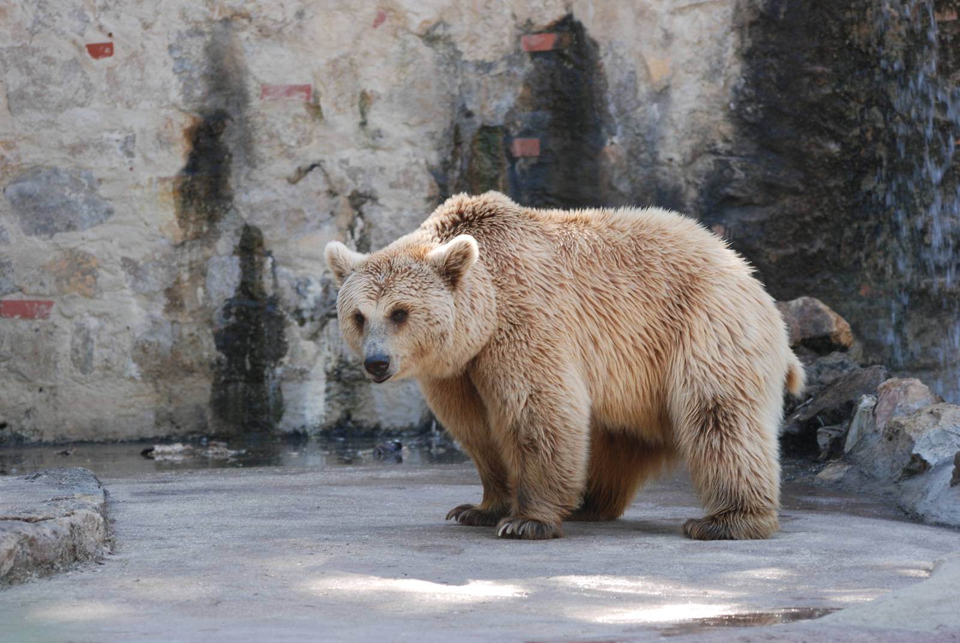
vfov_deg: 7.7
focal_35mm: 180
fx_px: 4806
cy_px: 322
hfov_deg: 11.4
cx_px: 480
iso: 200
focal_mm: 120
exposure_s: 1/160
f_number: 4.2
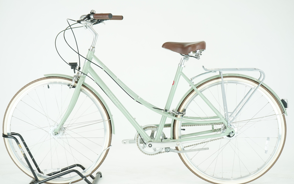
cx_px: 147
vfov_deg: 22.0
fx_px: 473
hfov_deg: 34.5
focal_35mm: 59
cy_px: 96
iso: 1600
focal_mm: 57
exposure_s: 1/200
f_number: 5
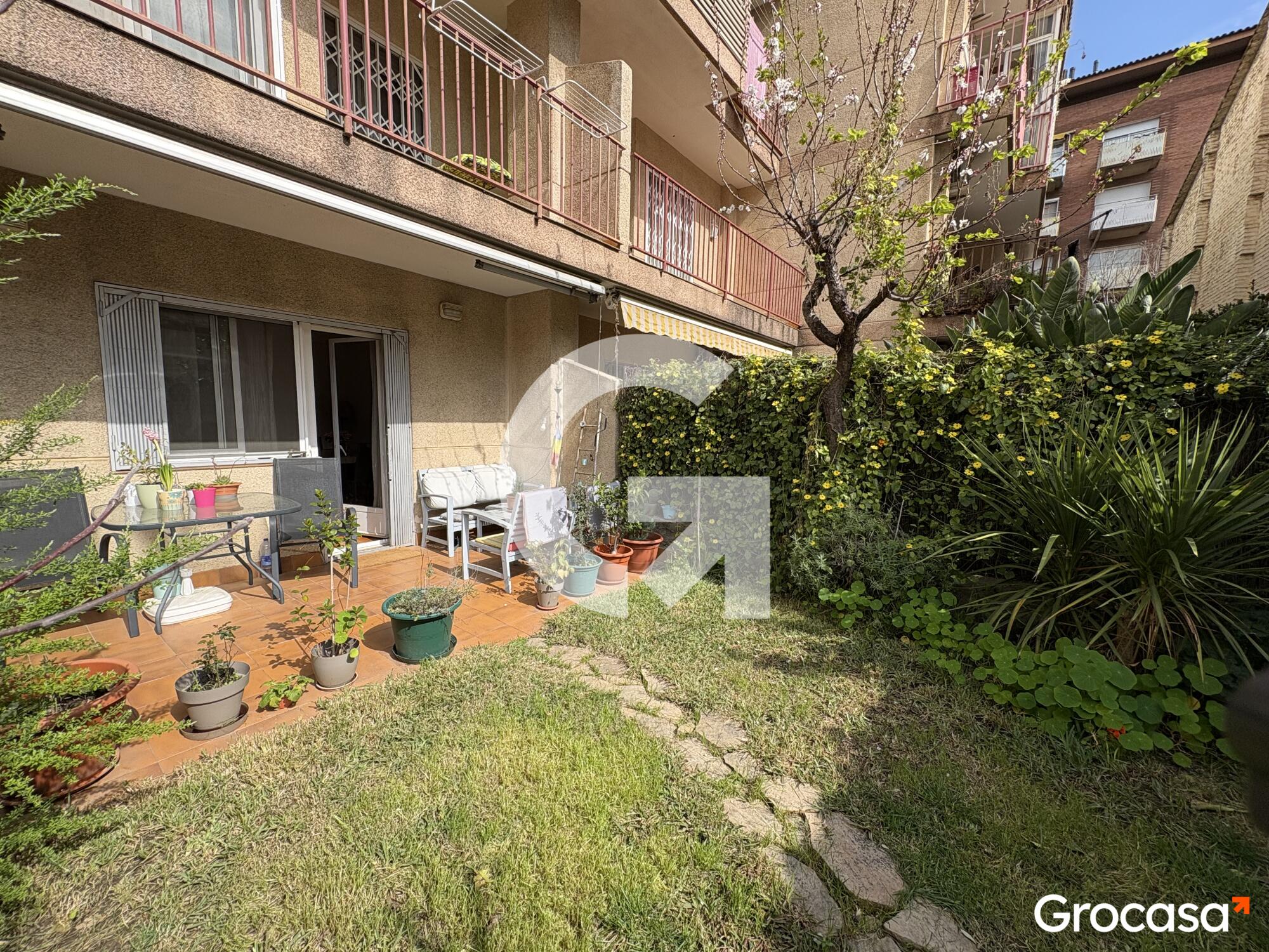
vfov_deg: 85.7
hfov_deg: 102.1
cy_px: 476
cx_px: 634
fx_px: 513
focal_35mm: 14
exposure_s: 1/1110
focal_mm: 2.22
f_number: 2.2
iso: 50
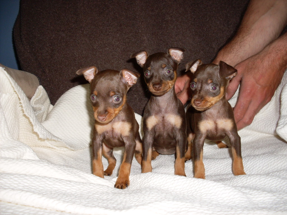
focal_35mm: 38
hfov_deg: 49.0
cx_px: 144
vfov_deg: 37.7
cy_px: 108
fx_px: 315
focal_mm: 6.3
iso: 100
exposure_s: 1/45
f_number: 2.8
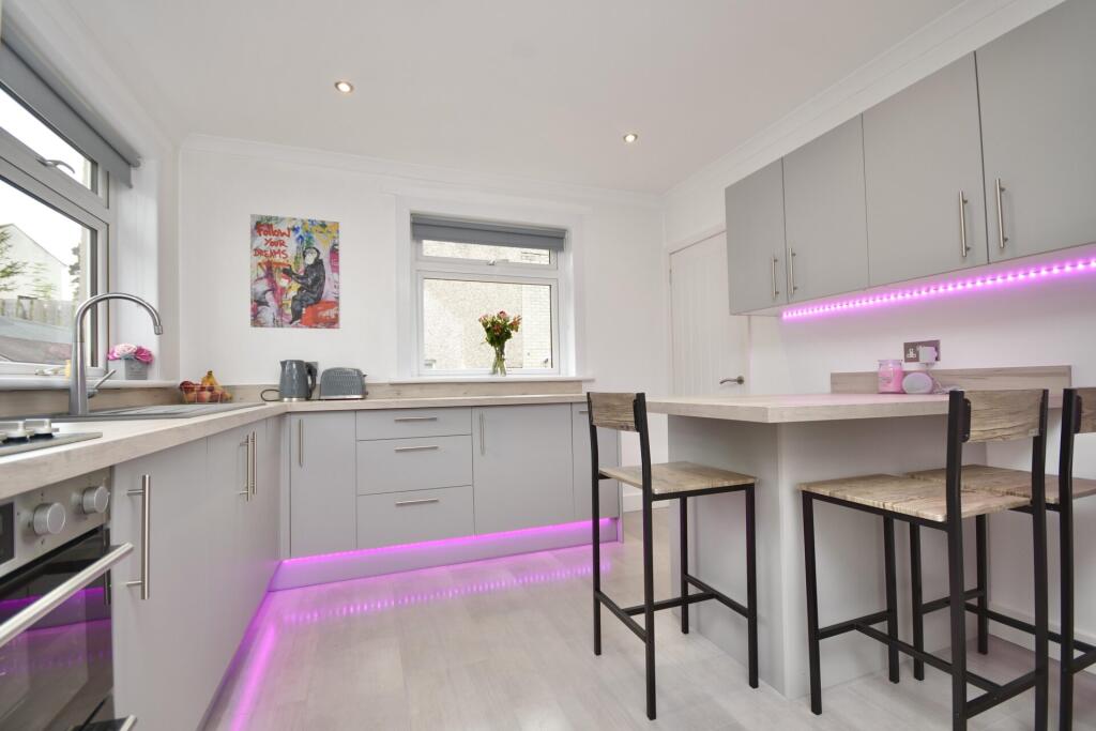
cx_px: 548
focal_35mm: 15
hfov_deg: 100.4
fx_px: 457
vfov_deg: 77.3
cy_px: 366
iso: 250
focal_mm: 10
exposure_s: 1/60
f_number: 4
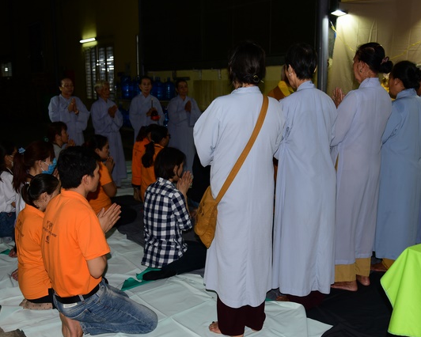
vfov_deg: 38.2
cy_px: 168
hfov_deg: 46.8
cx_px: 218
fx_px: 486
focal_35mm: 39
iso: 320
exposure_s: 1/60
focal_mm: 34
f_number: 4
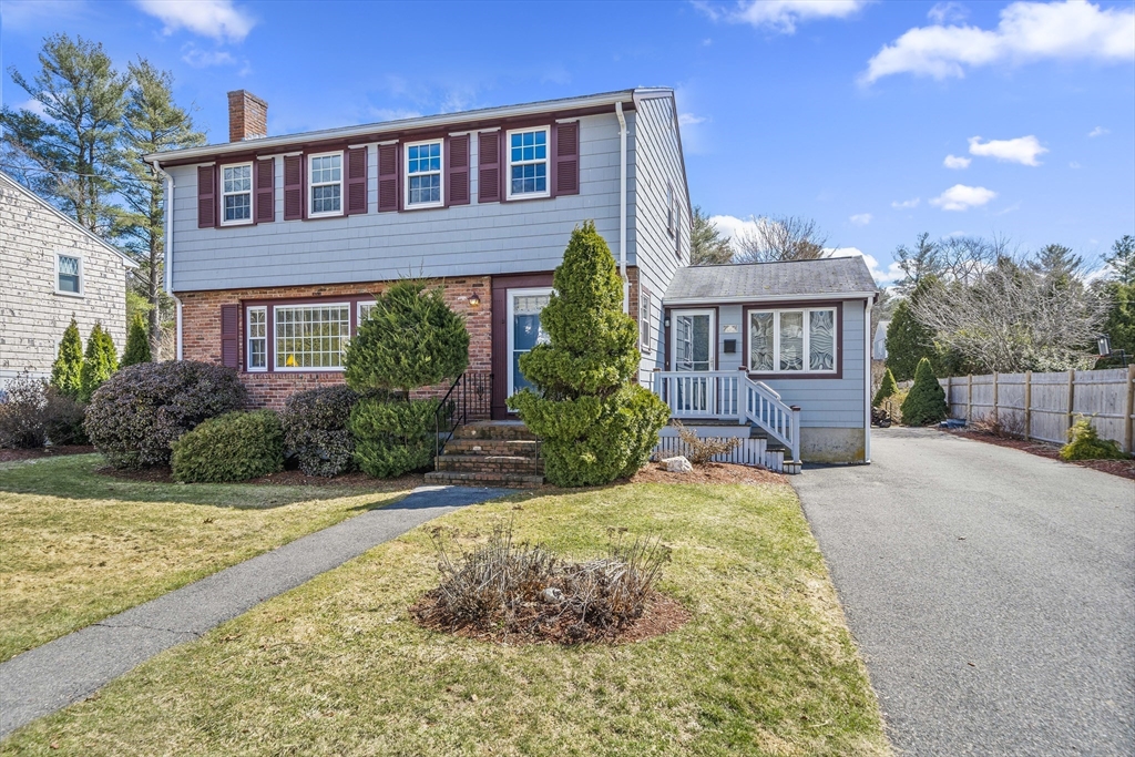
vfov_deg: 59.5
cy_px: 378
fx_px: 662
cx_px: 568
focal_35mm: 21
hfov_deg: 81.2
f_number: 8
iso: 320
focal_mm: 21
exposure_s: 1/125
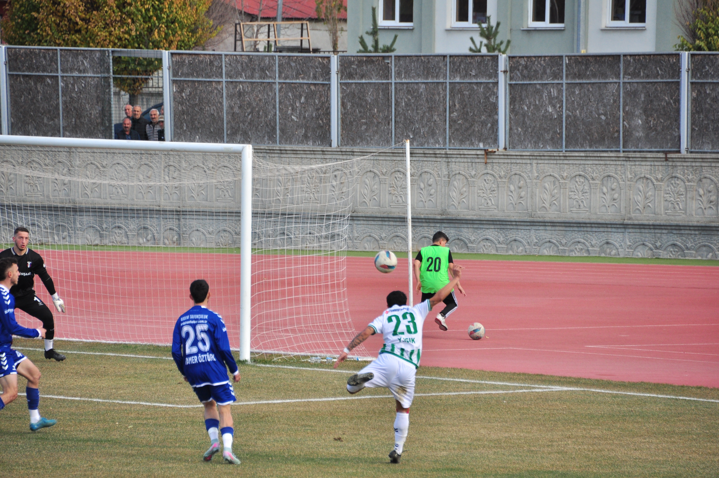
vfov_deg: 4.4
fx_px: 6284
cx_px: 360
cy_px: 239
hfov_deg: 6.5
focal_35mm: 315
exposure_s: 1/640
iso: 400
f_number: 6.3
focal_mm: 210
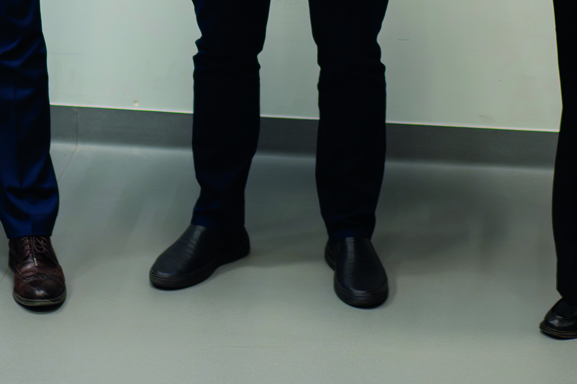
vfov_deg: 9.4
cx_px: 72
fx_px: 2260
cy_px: -257
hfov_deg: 14.4
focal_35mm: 141
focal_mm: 35
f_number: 1.4
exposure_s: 1/200
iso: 200
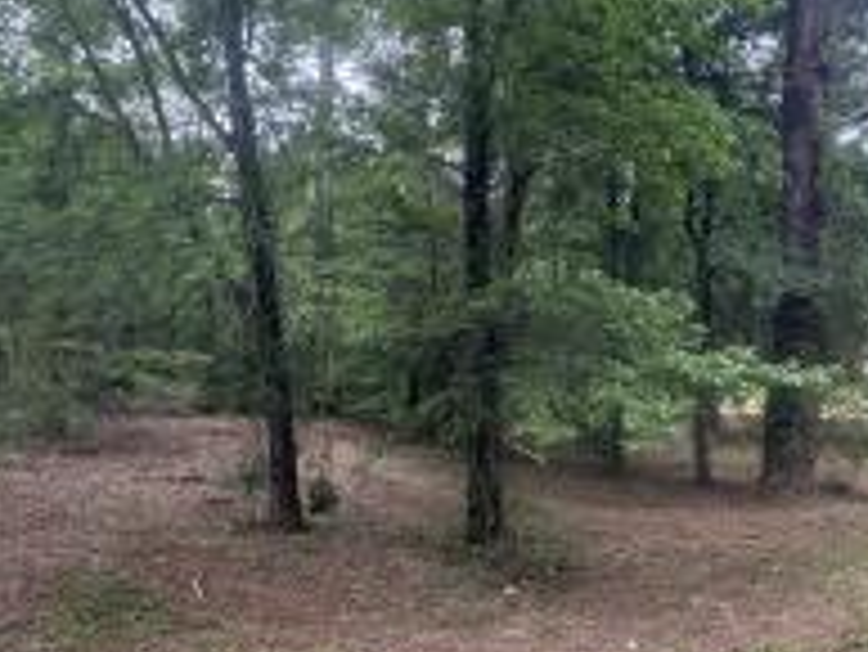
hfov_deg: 61.4
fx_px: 728
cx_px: 495
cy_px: 378
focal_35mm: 29
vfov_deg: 48.1
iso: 125
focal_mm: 2.22
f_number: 2.2
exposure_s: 1/99
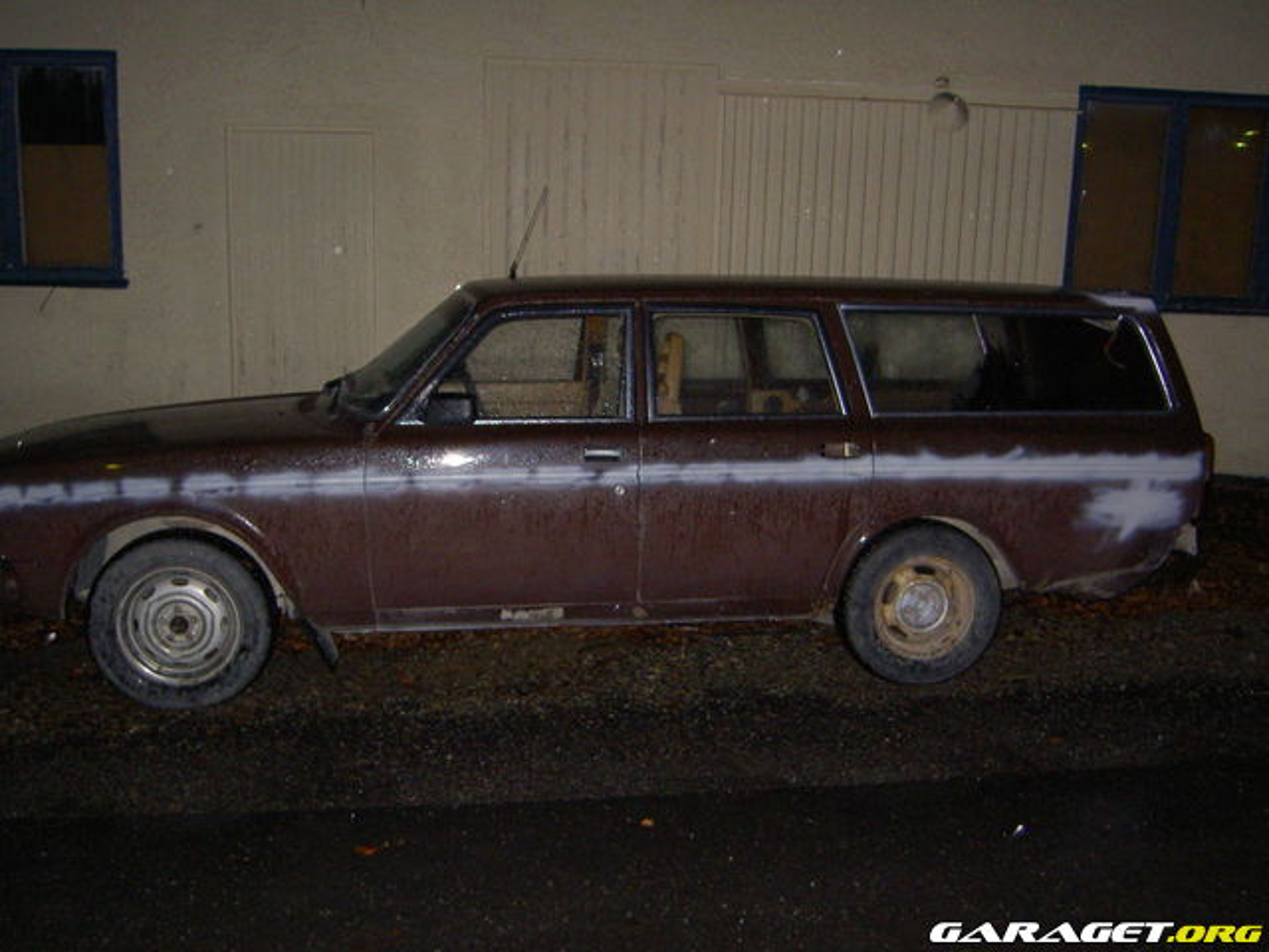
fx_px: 1246
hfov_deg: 54.0
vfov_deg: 41.8
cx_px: 634
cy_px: 476
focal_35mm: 34
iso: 200
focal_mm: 5.6
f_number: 2.8
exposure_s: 1/60
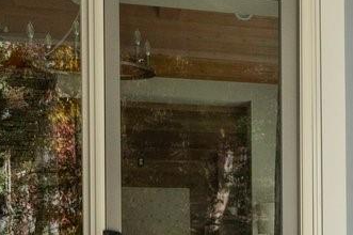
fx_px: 970
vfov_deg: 13.5
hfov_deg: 17.4
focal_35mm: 99
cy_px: 263
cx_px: 608
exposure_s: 1/400
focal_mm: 16
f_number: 8
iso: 800
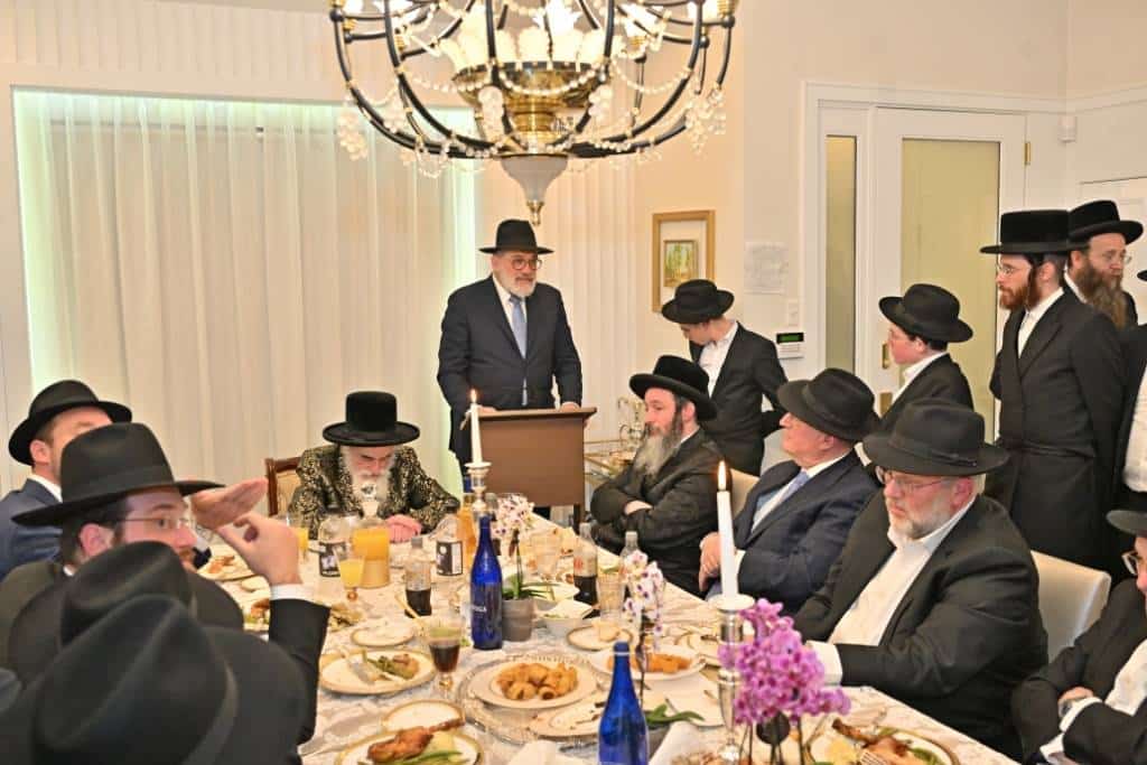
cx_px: 574
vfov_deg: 39.4
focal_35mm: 34
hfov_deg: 56.5
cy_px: 382
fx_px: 1067
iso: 1250
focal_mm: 33.5
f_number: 4
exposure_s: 1/160
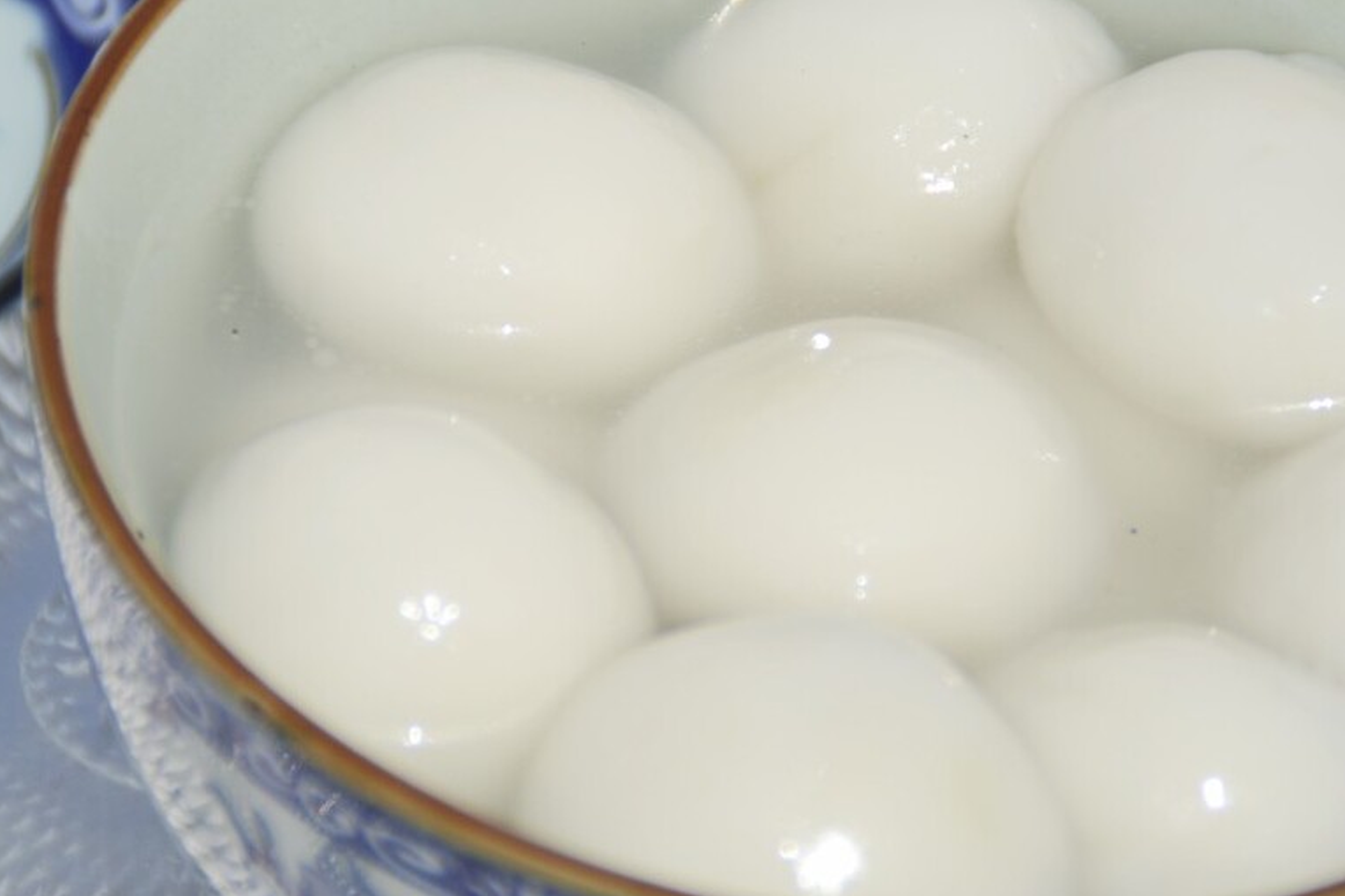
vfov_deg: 2.9
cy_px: 392
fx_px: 17592
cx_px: 488
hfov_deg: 4.4
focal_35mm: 471
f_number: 6.3
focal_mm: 200
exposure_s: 1/800
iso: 100
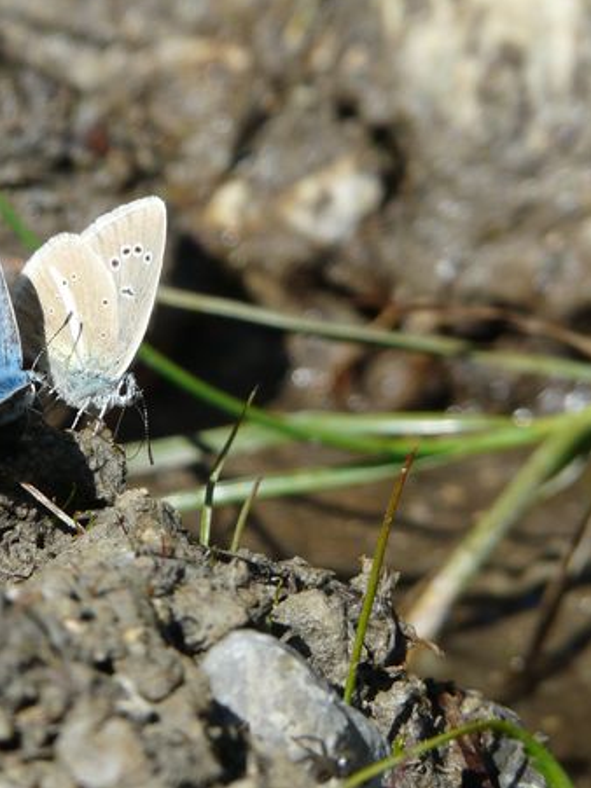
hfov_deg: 3.5
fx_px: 9657
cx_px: 42
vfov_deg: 4.7
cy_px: 370
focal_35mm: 424
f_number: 5.6
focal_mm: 49
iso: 100
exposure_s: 1/500
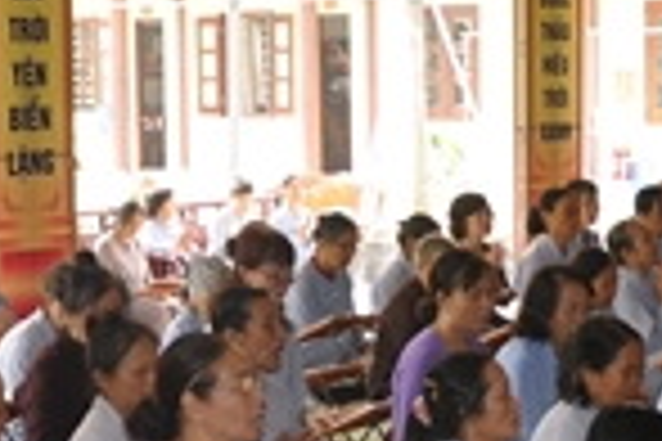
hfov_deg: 14.7
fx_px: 2560
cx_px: 455
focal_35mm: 139
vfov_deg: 9.8
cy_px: 288
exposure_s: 1/60
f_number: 3.8
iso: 200
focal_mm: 21
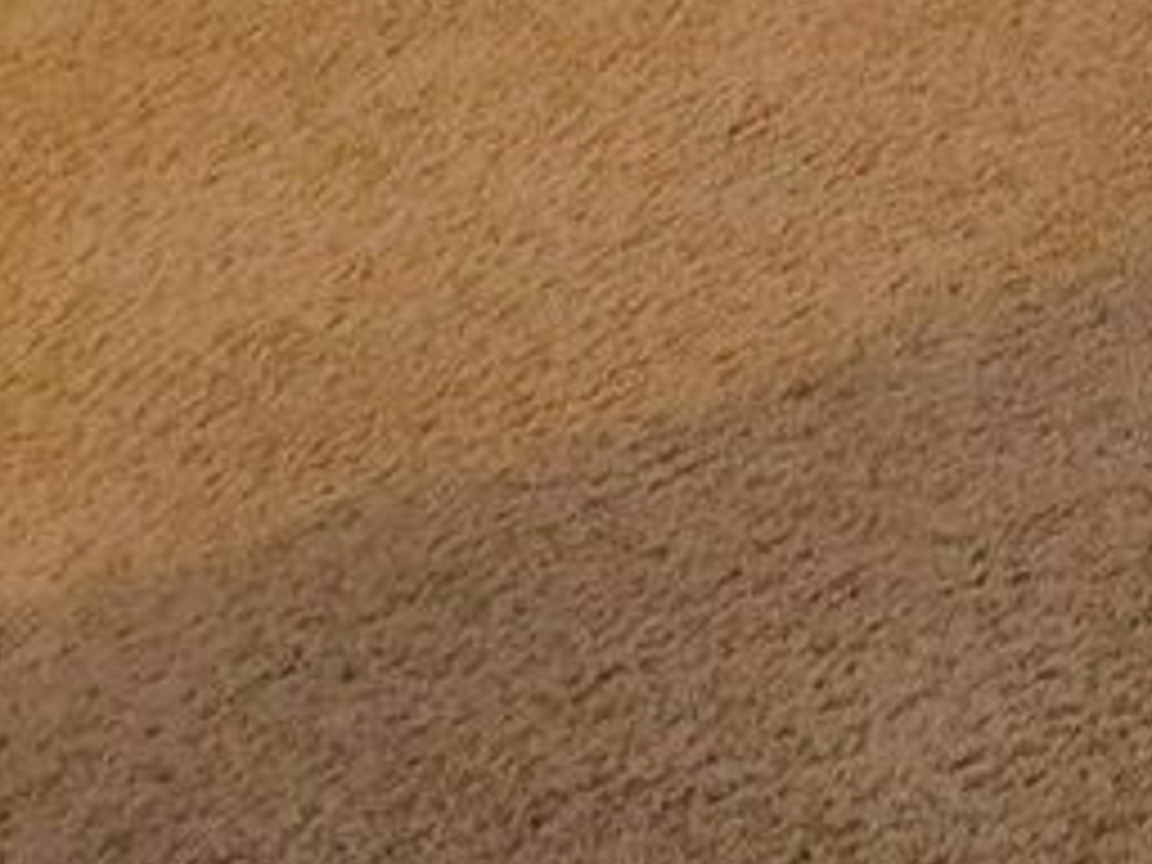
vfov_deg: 13.3
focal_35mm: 73
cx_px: 2228
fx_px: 2429
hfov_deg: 18.6
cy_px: -1350
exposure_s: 1/60
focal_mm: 2.2
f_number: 2.2
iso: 400
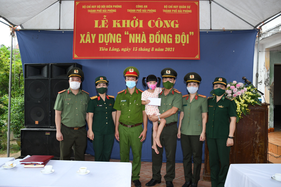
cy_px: 94
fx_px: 234
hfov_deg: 61.9
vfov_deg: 43.6
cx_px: 140
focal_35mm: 30
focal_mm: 20
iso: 250
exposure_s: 1/200
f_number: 3.5
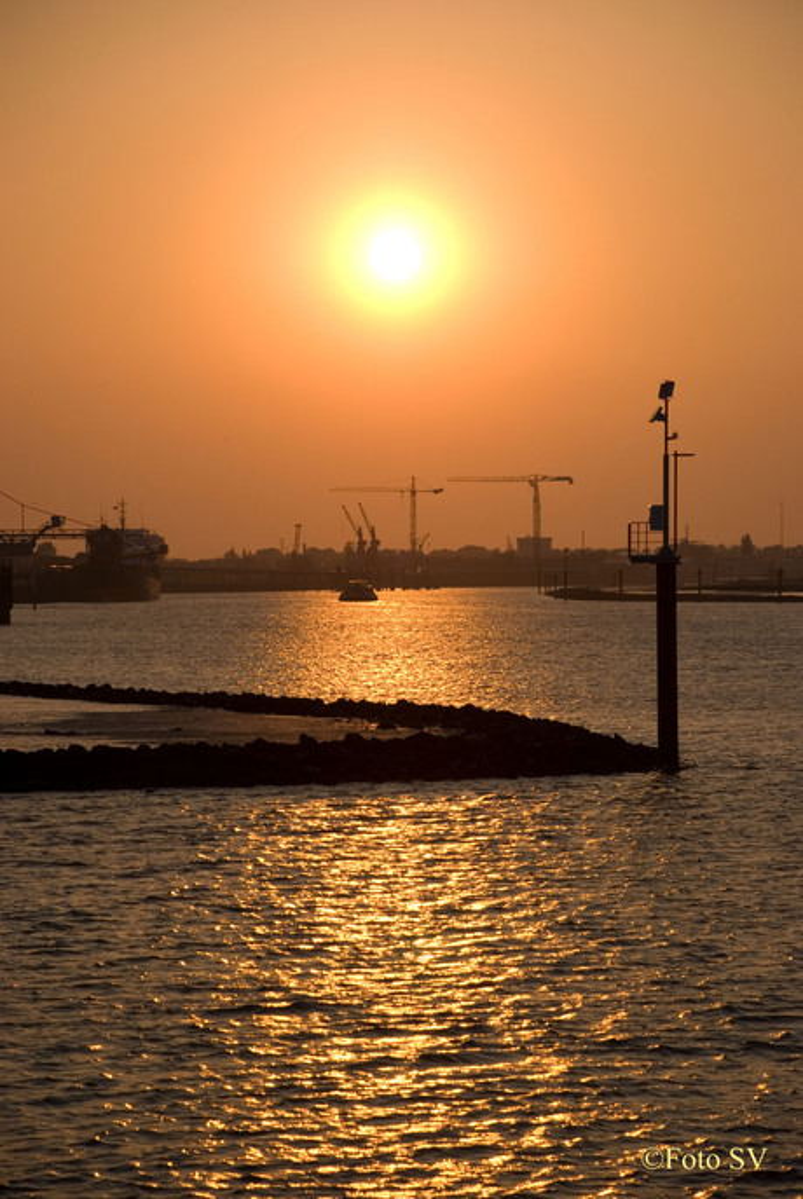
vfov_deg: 15.2
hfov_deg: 10.2
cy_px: 600
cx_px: 402
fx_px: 4503
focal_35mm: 135
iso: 100
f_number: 5.6
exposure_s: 1/640
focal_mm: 90
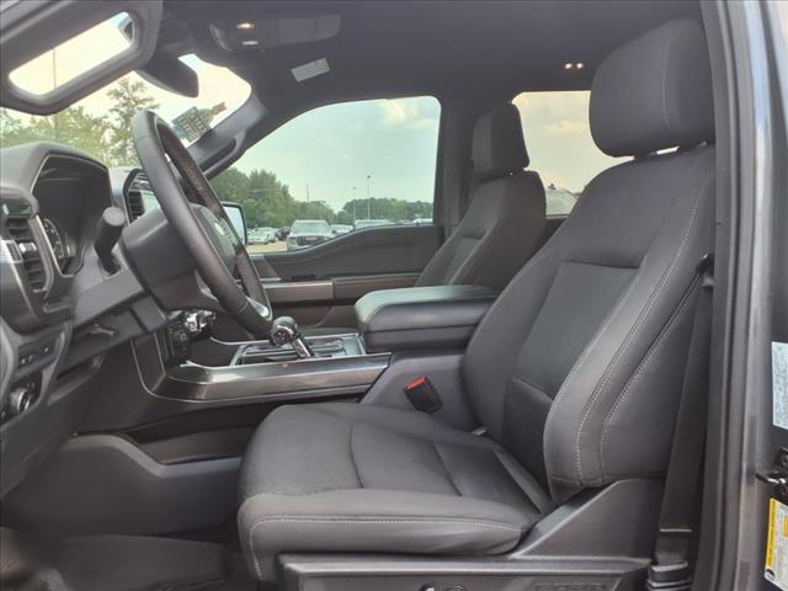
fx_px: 615
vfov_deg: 51.4
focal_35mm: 27
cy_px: 296
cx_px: 394
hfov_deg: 65.3
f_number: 1.9
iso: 40
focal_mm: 3.58
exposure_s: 1/120
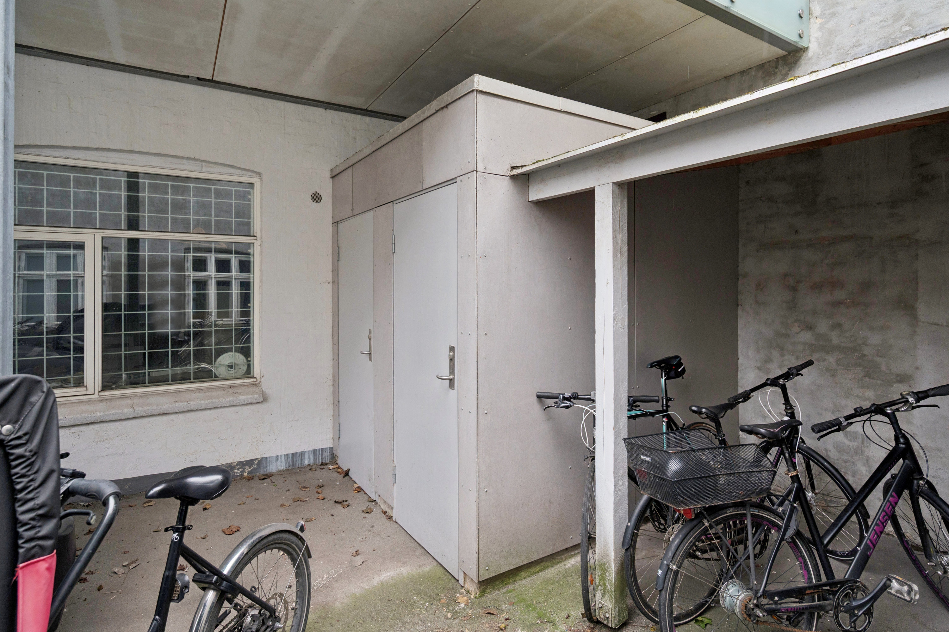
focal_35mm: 18
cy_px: 316
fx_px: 488
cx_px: 474
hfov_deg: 88.4
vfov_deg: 65.9
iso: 800
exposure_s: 1/125
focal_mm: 18.5
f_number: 6.3
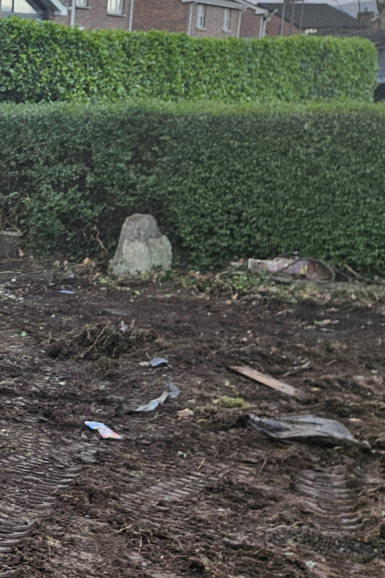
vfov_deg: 36.2
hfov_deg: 19.5
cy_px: 297
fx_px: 882
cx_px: -273
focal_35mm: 55
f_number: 1.8
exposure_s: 1/100
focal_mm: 5.4
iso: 40
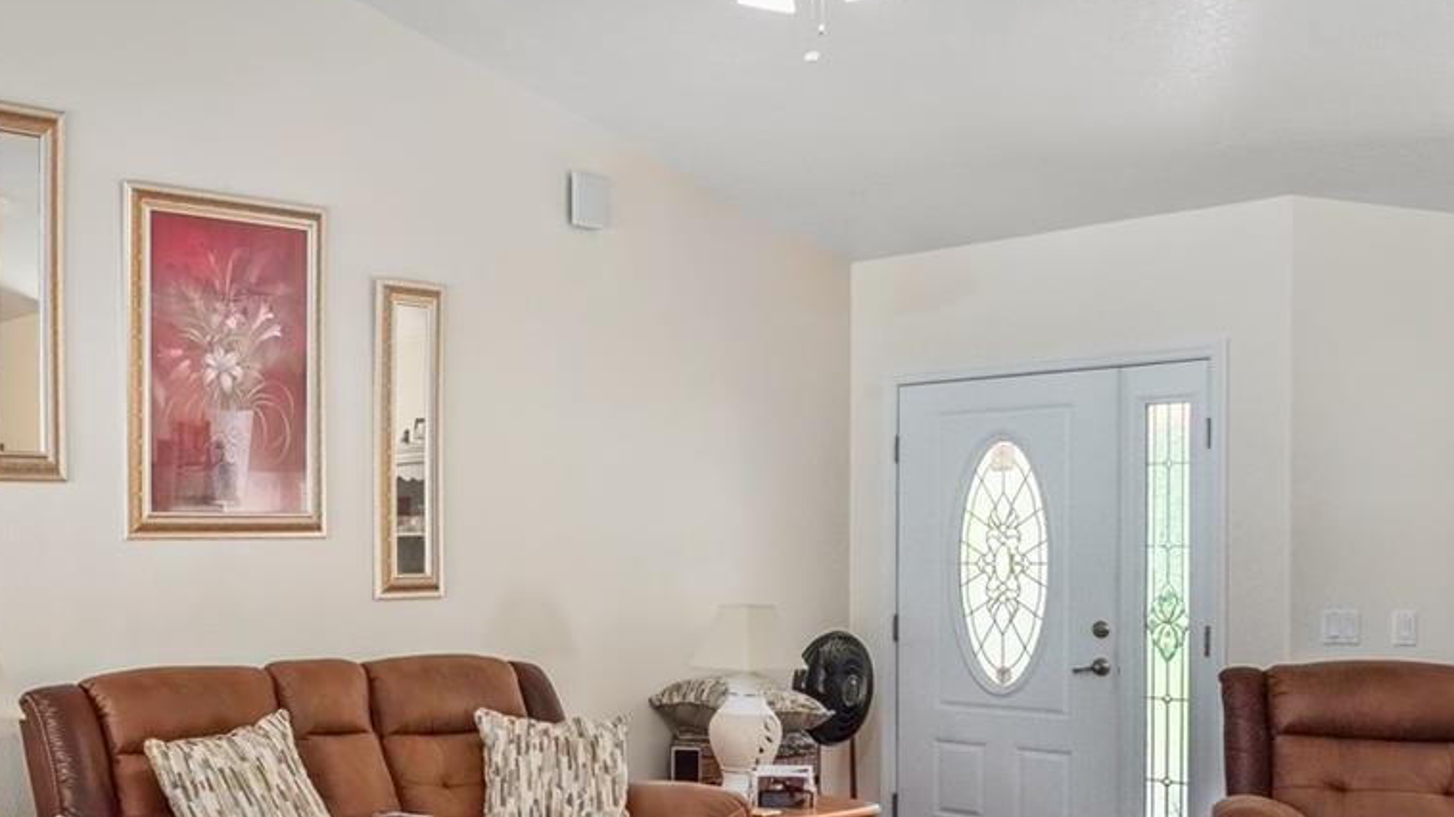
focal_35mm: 43
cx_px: 249
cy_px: 566
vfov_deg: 27.4
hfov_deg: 44.5
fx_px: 1662
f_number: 9
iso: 250
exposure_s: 1/2.5
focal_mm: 13
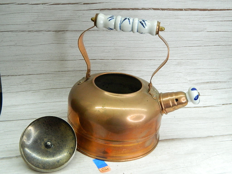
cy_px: 87
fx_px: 275
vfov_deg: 35.1
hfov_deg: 45.8
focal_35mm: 41
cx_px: 116
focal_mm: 7.3
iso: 400
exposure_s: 1/125
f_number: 3.5
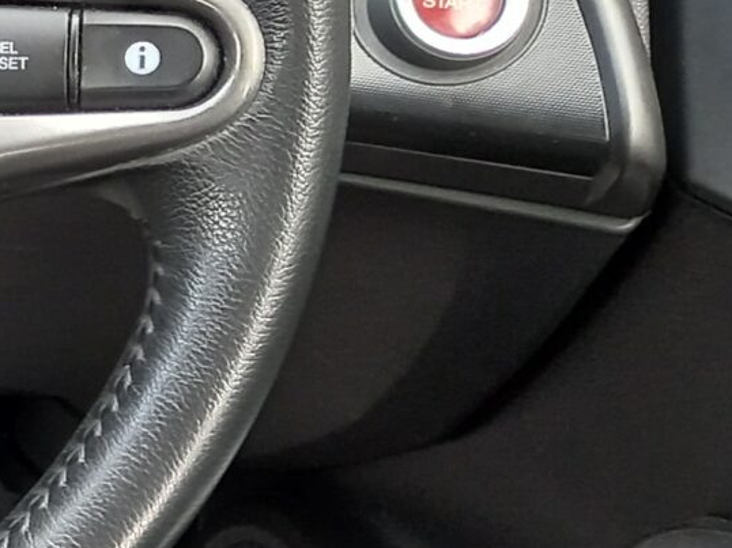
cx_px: -744
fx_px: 2515
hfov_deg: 13.9
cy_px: 171
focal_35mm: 119
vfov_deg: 12.4
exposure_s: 1/60
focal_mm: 4.6
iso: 160
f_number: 2
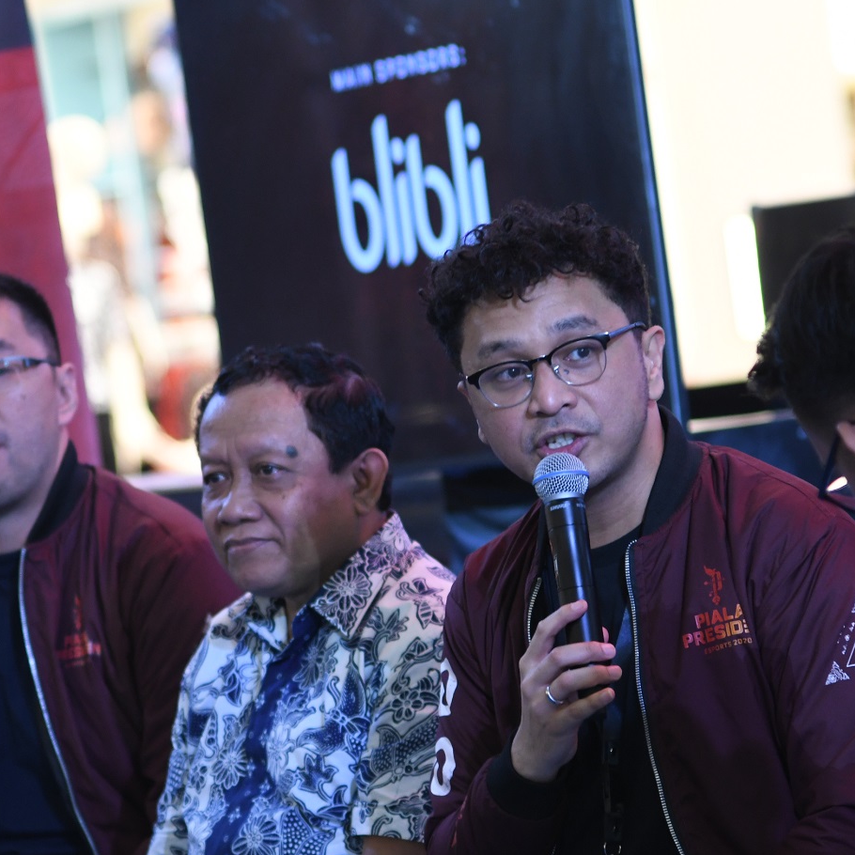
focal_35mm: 262
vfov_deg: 6.7
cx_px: 243
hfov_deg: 6.7
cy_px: 432
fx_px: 7321
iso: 1600
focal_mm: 125
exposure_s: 1/100
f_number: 4
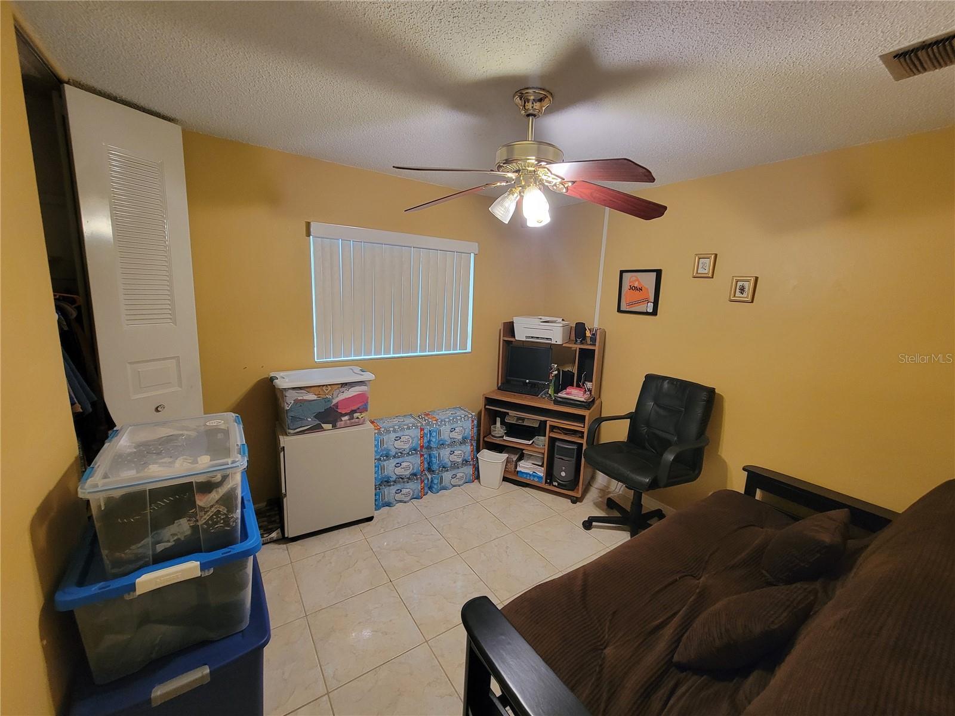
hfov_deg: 106.2
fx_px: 359
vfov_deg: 89.9
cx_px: 478
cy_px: 358
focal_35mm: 13
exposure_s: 1/30
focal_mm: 2.2
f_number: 2.2
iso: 400
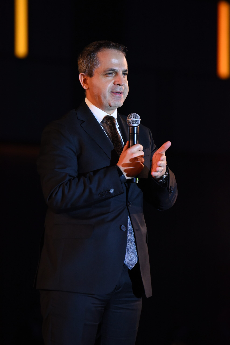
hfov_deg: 6.9
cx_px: 115
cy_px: 172
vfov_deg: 10.3
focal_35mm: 200
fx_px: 1915
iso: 2500
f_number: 3.5
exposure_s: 1/320
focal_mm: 200
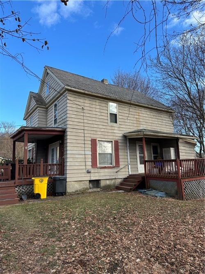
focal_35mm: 24
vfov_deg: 71.6
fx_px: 190
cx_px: 102
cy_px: 137
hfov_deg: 56.8
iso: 80
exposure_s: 1/1183
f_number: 1.78
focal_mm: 6.86
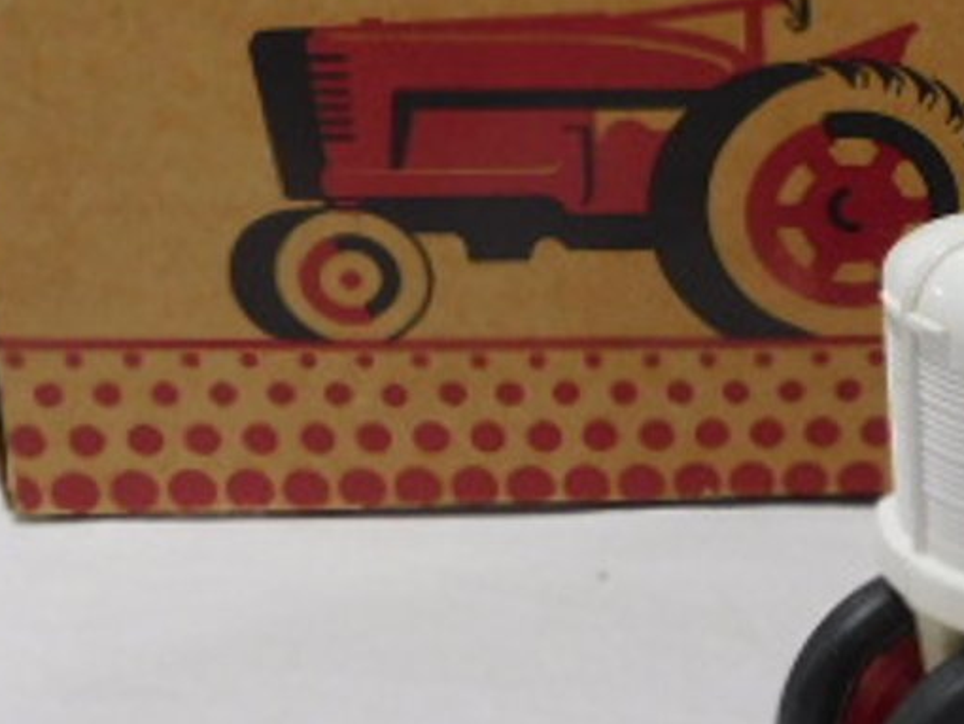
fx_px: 2480
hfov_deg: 20.5
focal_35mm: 89
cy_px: 196
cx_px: 1163
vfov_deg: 16.5
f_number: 3.2
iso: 160
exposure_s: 1/30
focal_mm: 5.3
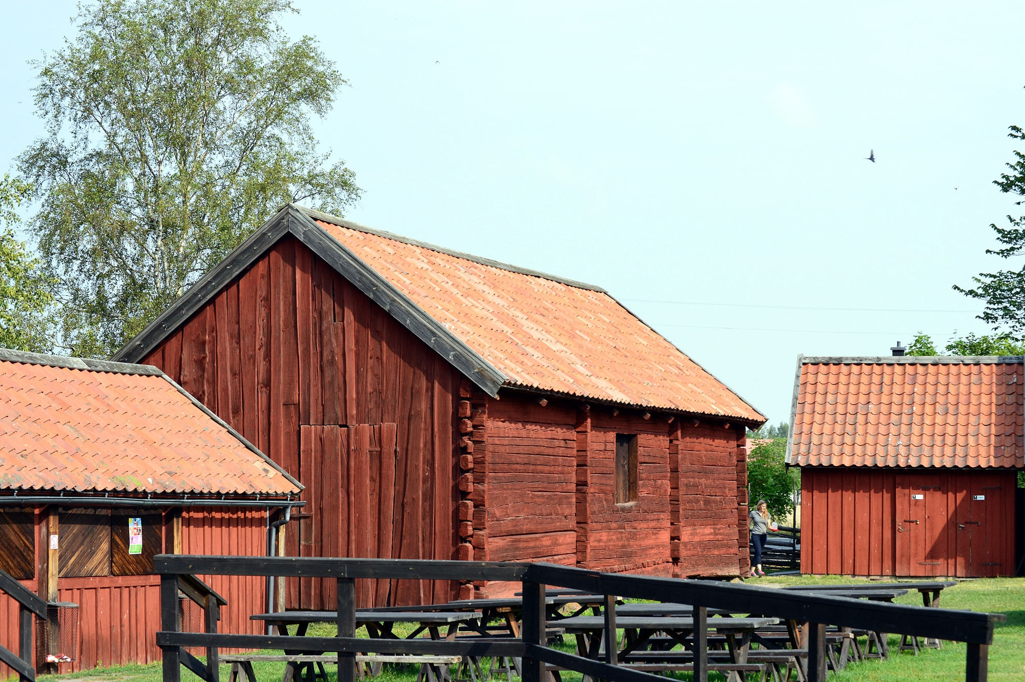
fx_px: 2347
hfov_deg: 24.6
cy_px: 341
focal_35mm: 82
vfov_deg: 16.5
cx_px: 512
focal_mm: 55
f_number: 10
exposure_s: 1/320
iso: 400
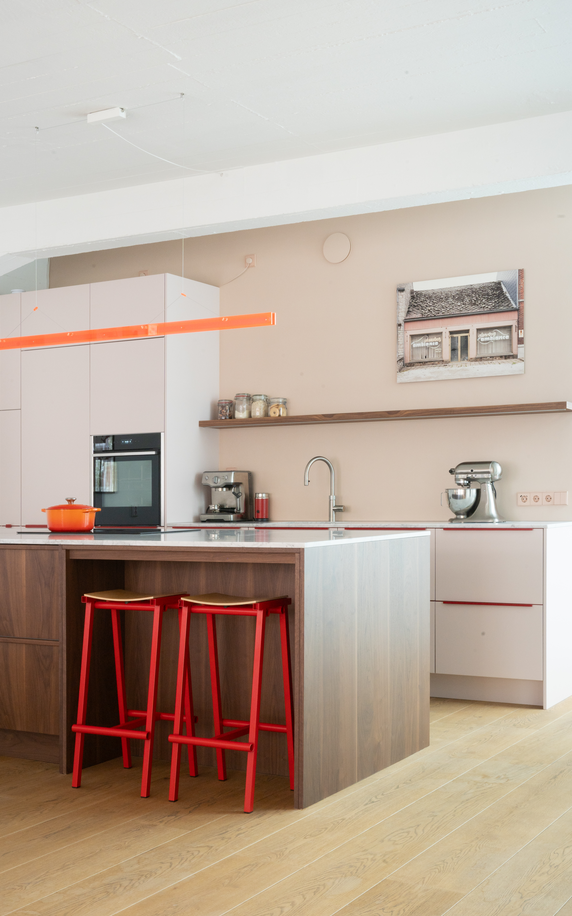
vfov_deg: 46.1
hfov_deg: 29.8
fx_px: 1075
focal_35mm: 43
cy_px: 459
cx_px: 274
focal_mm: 42.1
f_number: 22
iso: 320
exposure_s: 10
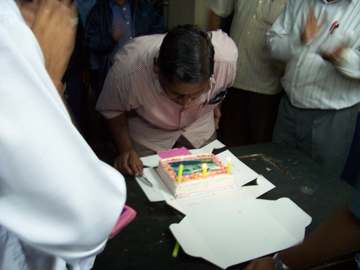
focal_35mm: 34
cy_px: 135
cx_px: 180
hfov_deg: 54.0
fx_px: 354
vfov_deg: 41.8
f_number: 2.7
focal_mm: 5.6
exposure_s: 1/10
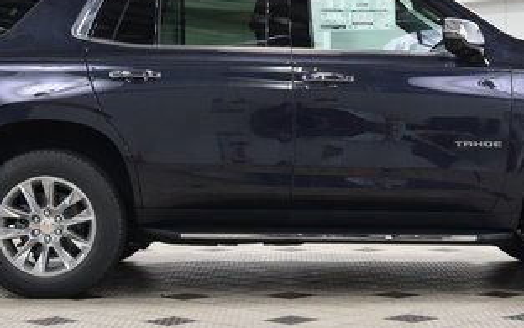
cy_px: 120
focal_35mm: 91
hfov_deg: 22.8
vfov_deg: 14.3
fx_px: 1300
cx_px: 294
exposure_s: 1/60
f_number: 4.5
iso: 1600
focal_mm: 29
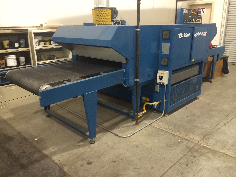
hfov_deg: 60.0
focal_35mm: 30
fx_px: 205
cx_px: 118
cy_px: 88
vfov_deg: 46.8
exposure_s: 1/30
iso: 250
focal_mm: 4.12
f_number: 2.2
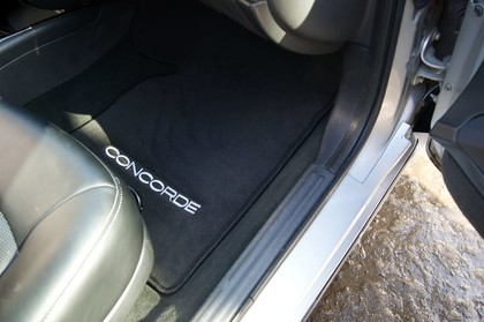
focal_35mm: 33
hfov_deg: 57.3
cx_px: 242
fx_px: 443
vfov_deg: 39.9
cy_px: 161
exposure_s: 1/40
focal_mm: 22
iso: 160
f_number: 4
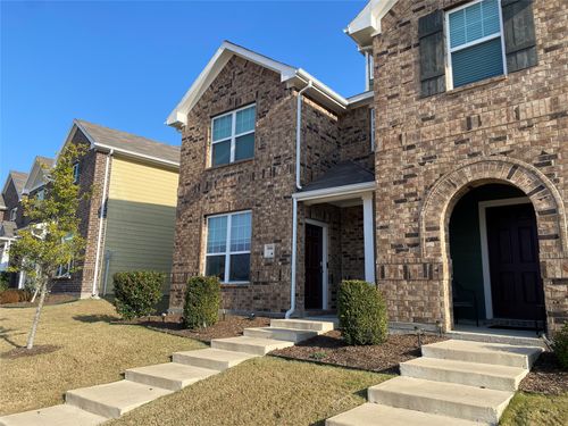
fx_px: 427
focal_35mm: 26
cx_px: 284
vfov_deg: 53.1
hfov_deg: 67.3
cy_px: 213
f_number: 1.8
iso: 32
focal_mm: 4.25
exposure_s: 1/1727
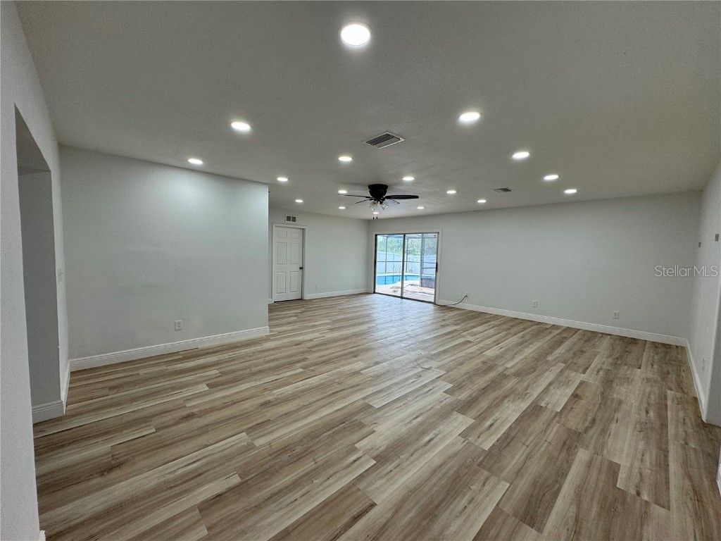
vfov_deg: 85.7
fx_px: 292
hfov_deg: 102.1
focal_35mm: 14
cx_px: 360
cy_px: 270
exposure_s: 1/120
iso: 80
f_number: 2.2
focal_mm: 2.22
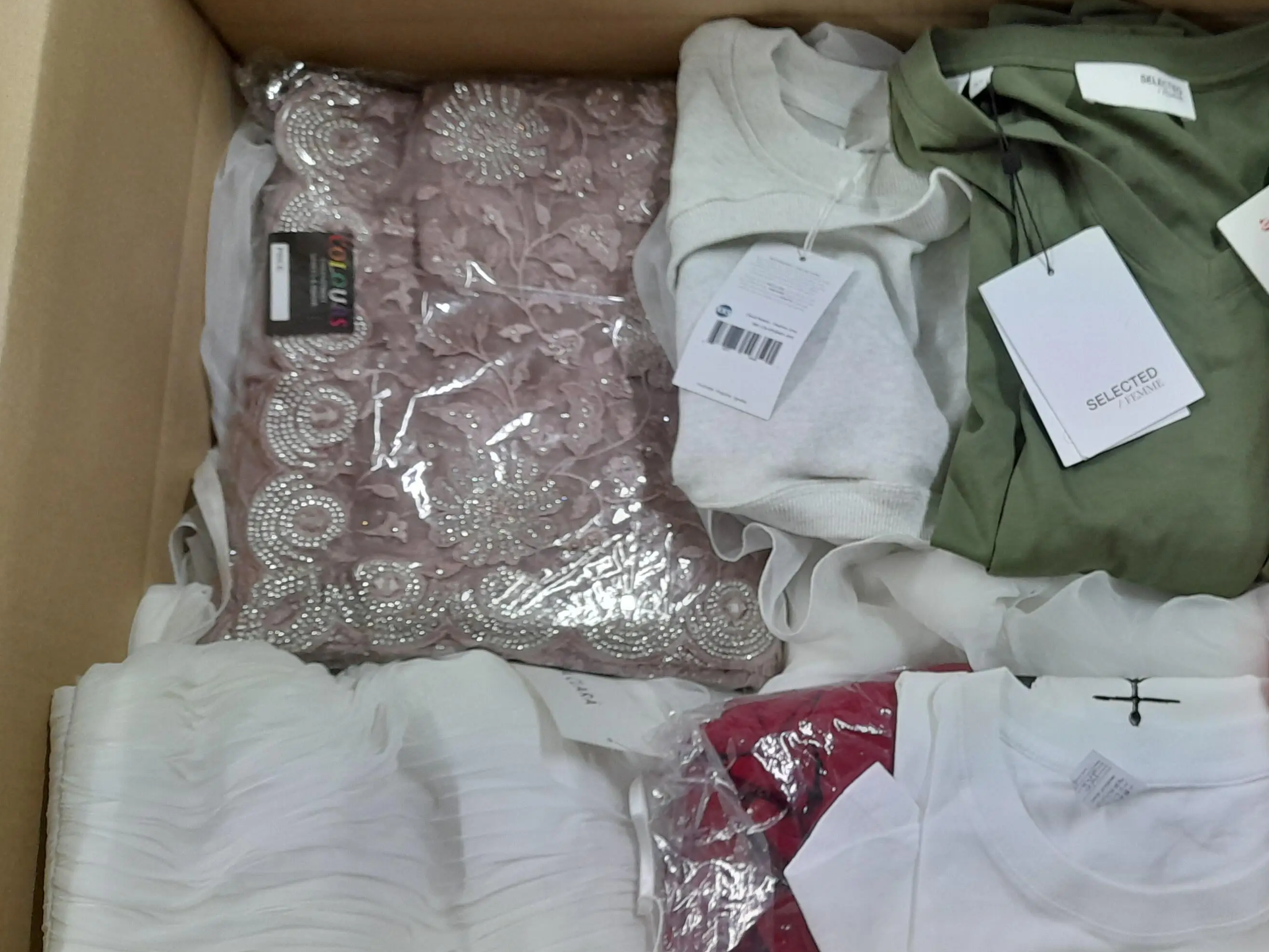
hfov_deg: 47.3
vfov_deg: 37.5
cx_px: 937
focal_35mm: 38
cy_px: 601
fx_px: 1393
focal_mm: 4.6
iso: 200
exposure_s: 1/50
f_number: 2
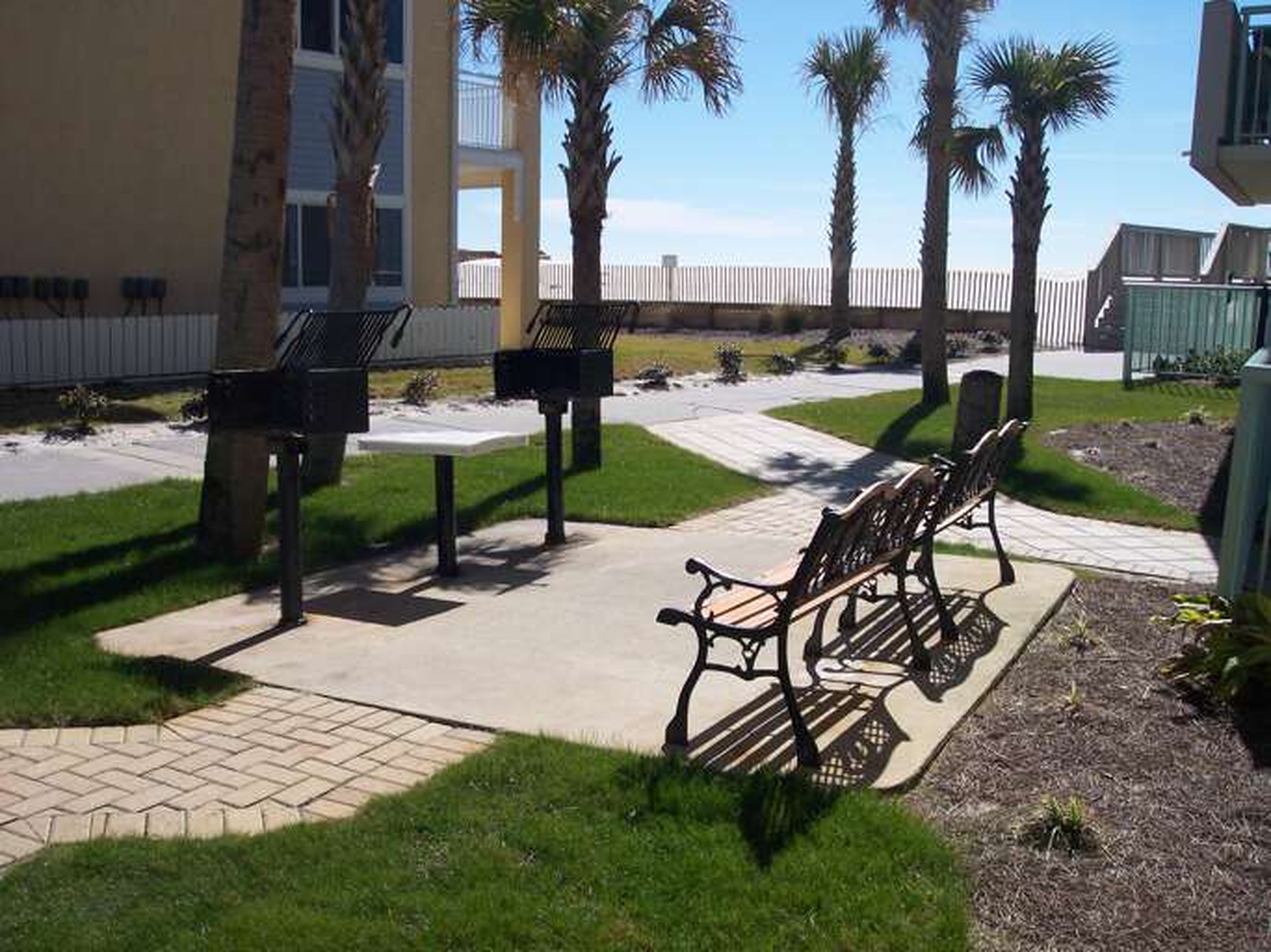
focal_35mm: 38
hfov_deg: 49.0
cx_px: 636
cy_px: 476
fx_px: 1394
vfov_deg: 37.7
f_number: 4.8
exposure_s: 1/1000
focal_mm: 8
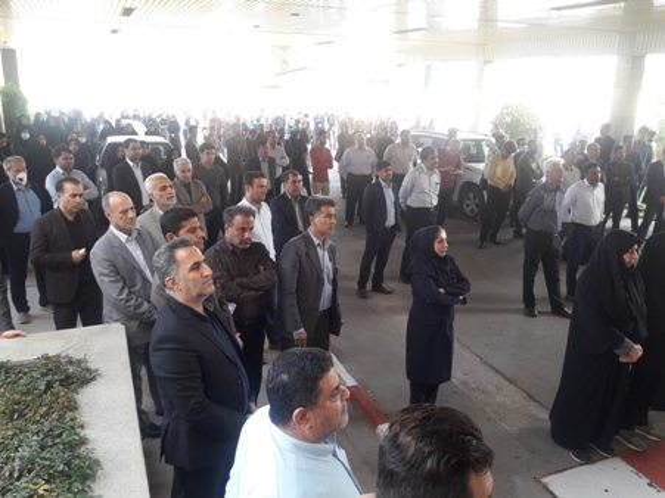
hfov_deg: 63.5
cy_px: 249
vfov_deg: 49.7
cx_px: 332
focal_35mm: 28
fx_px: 538
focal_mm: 3.7
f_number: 1.9
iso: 50
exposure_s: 1/50
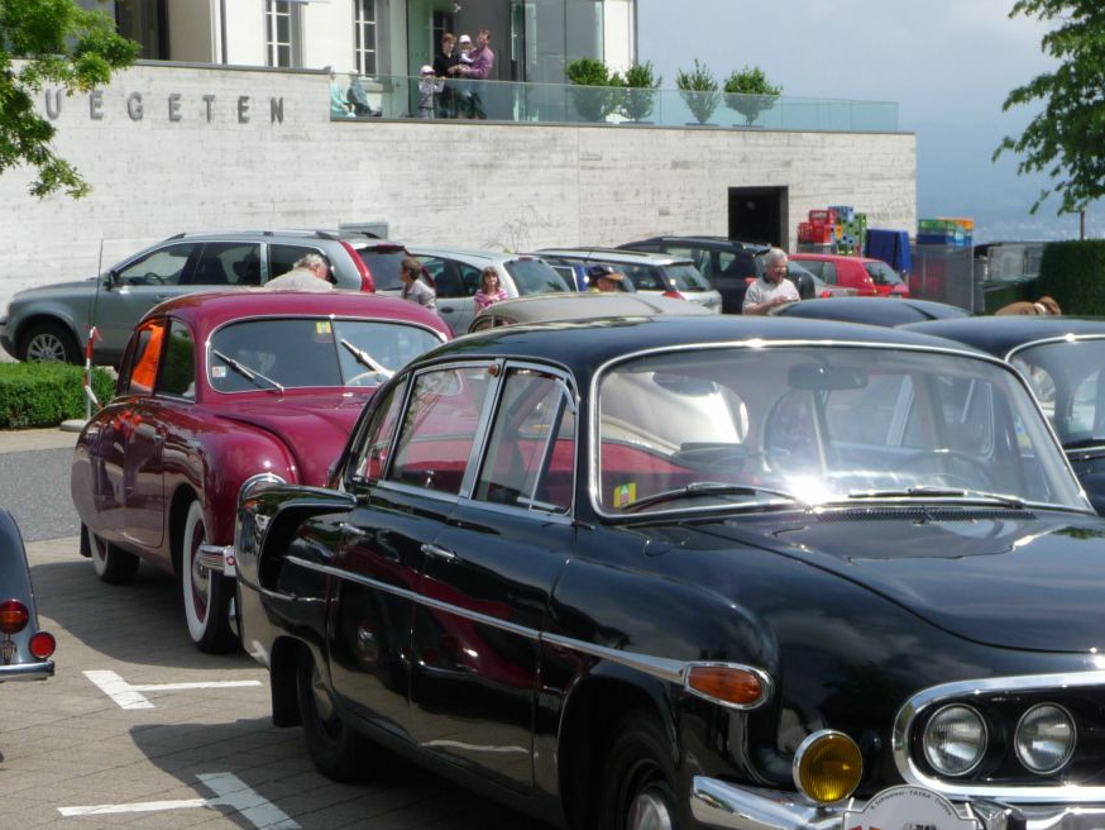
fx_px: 2778
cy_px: 513
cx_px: 785
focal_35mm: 87
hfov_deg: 22.4
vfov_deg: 17.0
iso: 100
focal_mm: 9.3
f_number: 4.3
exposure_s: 1/800
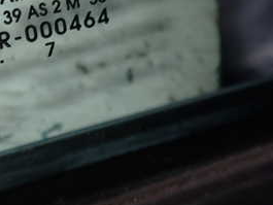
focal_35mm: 68
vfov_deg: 21.0
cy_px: 7
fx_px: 537
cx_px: 11
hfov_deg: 27.2
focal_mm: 5.4
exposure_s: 1/30
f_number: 6.3
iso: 100
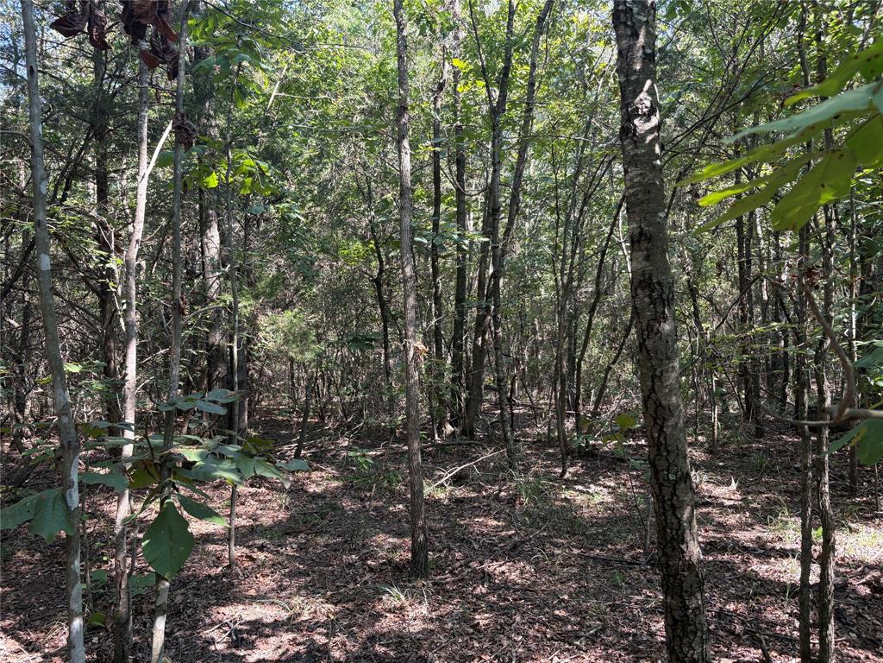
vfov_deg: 53.1
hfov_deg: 67.3
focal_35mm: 26
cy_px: 332
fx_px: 663
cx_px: 442
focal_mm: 5.96
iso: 64
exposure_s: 1/121
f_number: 1.6
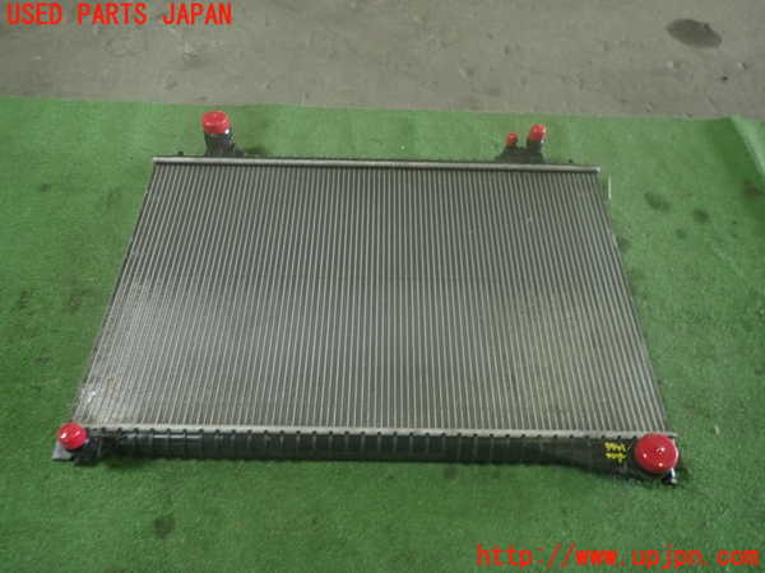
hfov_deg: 69.4
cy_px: 286
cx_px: 382
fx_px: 552
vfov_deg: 54.9
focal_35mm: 25
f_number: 2
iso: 200
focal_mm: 4.5
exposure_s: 1/30
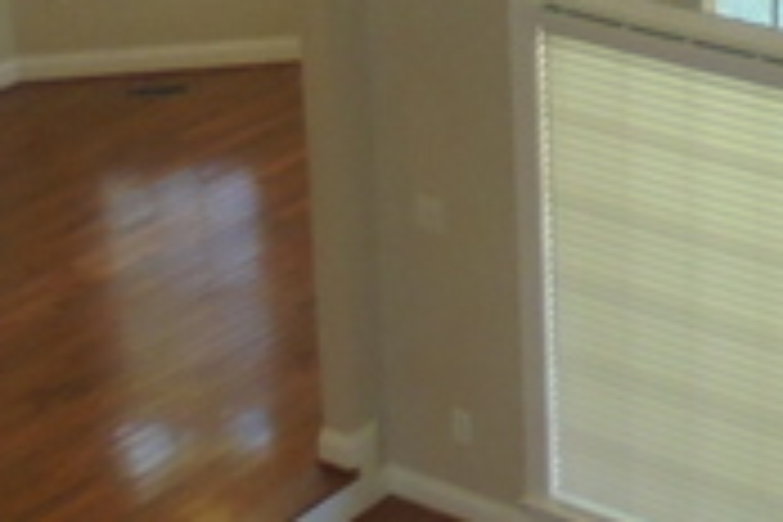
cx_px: 736
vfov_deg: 11.1
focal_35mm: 120
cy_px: -153
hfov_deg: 16.8
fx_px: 2610
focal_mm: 4.6
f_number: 3.5
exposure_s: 1/30
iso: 200
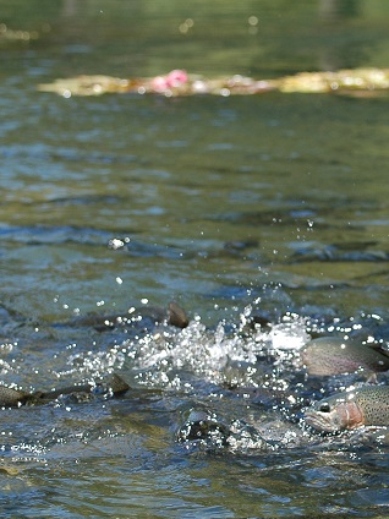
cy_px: 316
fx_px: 3206
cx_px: 412
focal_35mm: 214
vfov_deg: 9.2
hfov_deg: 6.9
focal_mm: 70
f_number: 4.5
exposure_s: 1/500
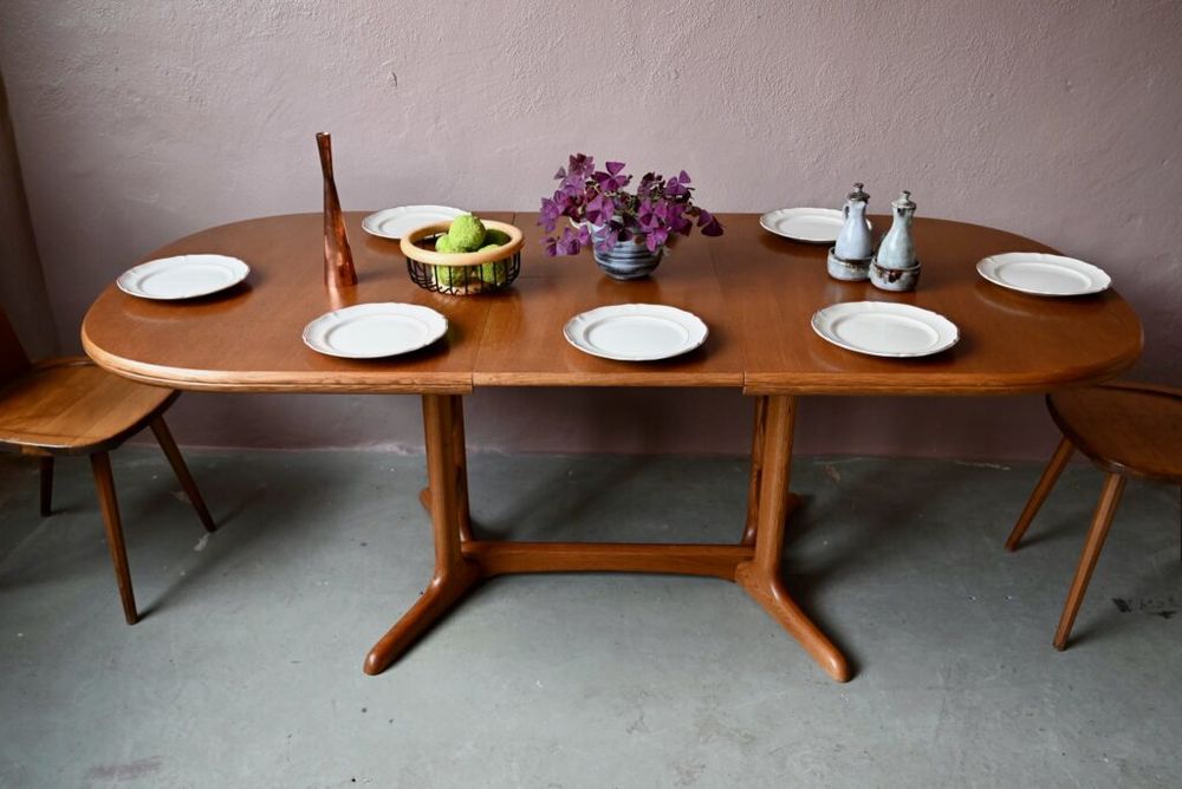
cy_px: 394
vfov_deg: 41.8
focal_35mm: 32
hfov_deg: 59.5
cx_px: 591
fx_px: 1035
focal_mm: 31.5
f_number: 4.5
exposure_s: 1/80
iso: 800
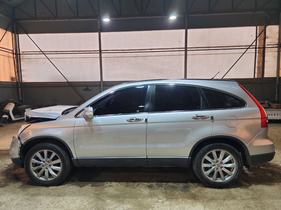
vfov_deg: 58.9
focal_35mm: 23
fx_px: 187
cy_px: 105
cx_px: 140
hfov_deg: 73.9
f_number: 1.8
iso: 64
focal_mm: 6.4
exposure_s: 1/120
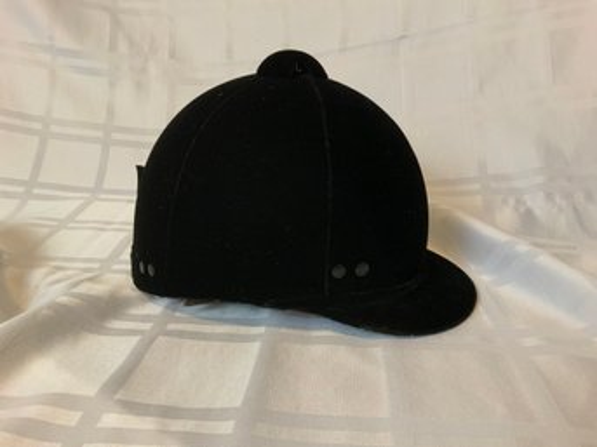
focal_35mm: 29
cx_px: 298
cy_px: 224
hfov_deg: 61.7
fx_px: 500
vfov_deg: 48.2
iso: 200
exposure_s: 1/60
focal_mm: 3
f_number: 1.8
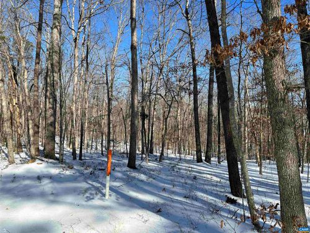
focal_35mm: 24
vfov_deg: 56.8
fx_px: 215
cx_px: 155
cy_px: 116
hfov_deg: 71.6
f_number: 1.78
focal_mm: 6.86
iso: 80
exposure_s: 1/2732
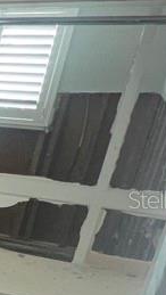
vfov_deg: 29.9
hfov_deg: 8.3
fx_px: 547
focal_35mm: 70
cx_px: -492
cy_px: 199
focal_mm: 1.57
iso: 320
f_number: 1.8
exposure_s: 1/60
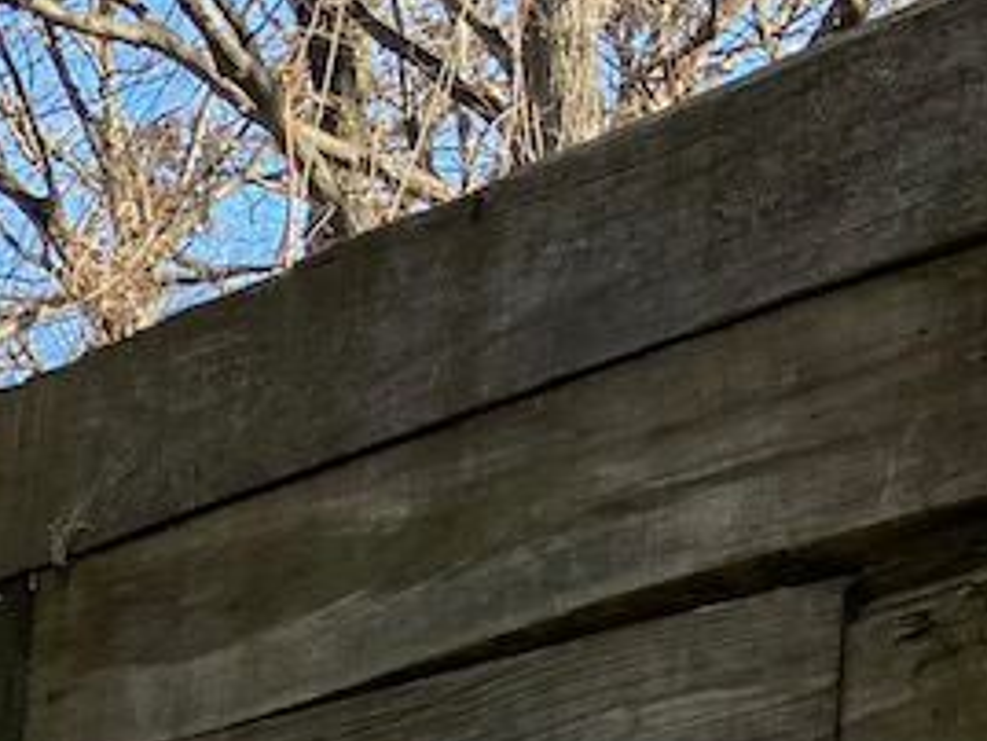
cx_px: -451
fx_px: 3794
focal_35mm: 133
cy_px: 1383
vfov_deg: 10.4
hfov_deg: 14.0
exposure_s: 1/558
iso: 20
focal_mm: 3.99
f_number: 1.8
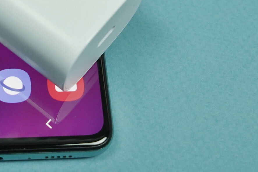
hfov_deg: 25.0
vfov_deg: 17.8
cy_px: 41
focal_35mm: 76
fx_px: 545
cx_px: -19
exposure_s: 1/200
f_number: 7.1
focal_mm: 35
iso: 1600
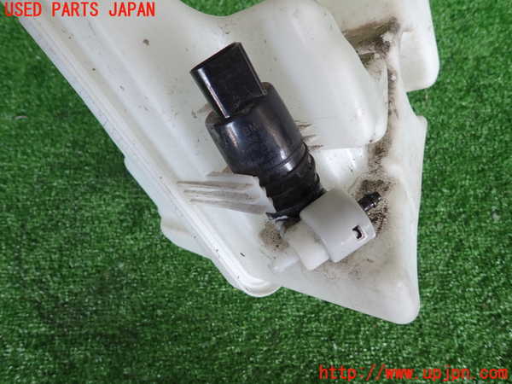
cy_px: 192
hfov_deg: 69.4
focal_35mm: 25
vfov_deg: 54.9
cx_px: 256
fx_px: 370
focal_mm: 4.5
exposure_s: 1/60
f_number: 2
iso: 125
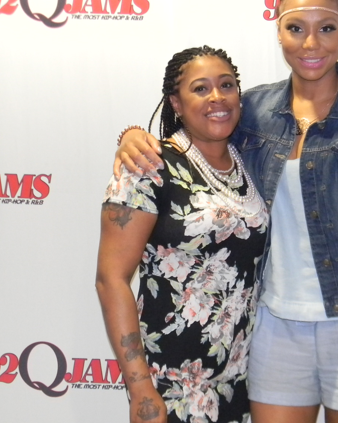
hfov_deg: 20.8
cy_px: 172
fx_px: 913
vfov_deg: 26.0
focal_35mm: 73
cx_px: 257
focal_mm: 7.3
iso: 400
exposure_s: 1/11.3
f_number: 3.8
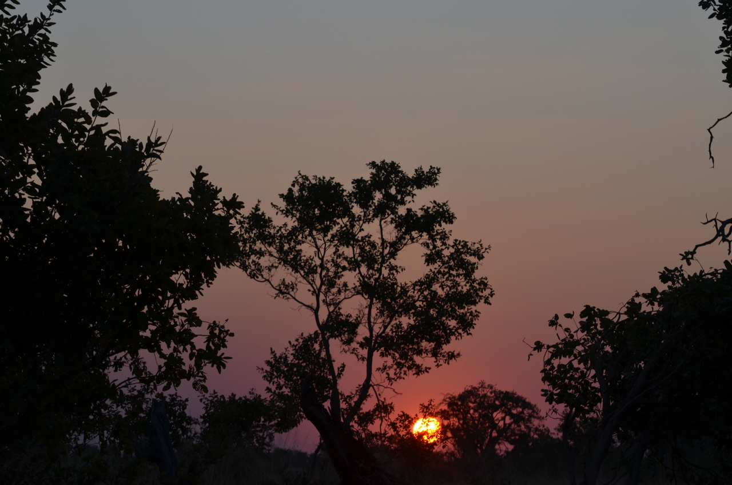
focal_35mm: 138
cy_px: 242
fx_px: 2800
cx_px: 366
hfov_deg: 14.9
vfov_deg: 9.9
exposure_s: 1/250
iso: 200
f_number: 8
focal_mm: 92
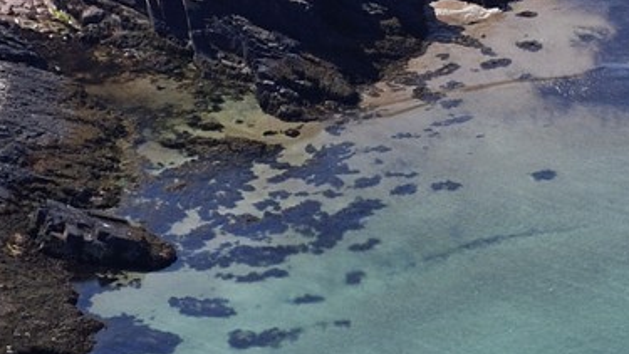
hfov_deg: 2.4
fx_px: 14895
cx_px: 1308
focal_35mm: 893
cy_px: -450
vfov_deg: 1.4
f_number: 6.3
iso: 200
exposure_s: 1/800
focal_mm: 200
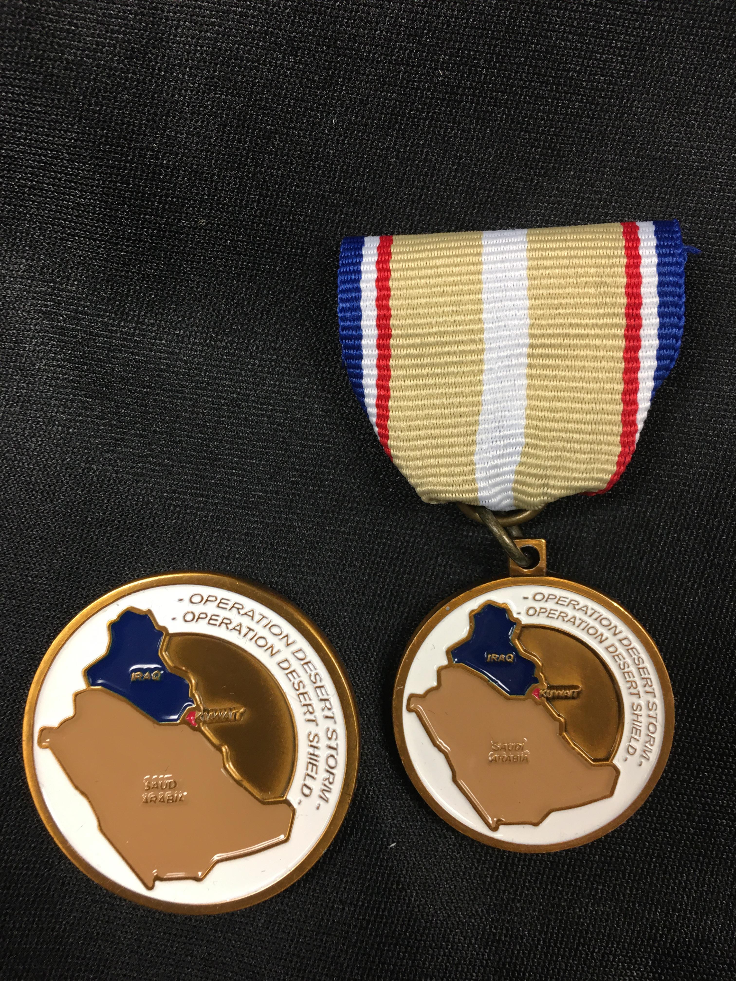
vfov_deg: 61.7
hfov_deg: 48.2
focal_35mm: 29
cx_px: 368
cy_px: 490
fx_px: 822
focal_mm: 4.15
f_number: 2.2
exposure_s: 1/15
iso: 32
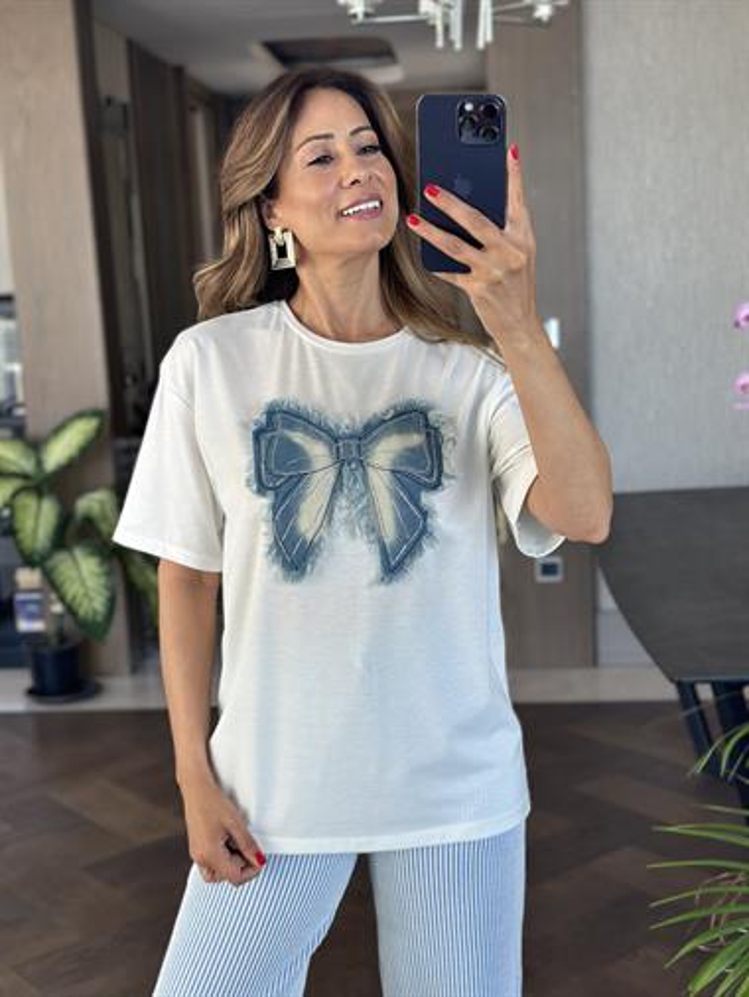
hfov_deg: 30.3
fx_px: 1384
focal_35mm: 48
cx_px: 374
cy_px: 498
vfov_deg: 39.6
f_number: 1.78
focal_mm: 6.86
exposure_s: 1/121
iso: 80
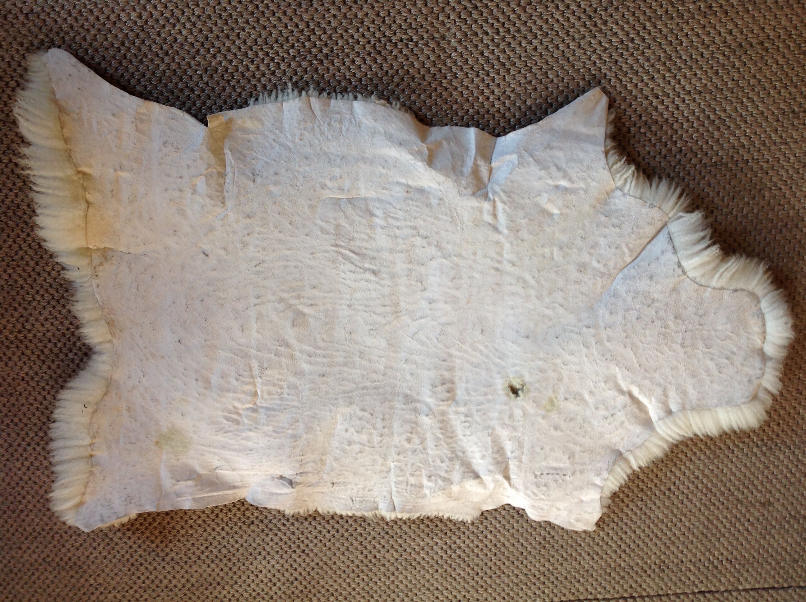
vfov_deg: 40.6
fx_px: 814
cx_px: 403
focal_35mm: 35
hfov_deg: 52.7
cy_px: 301
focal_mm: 4.28
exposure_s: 1/15
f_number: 2.4
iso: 64
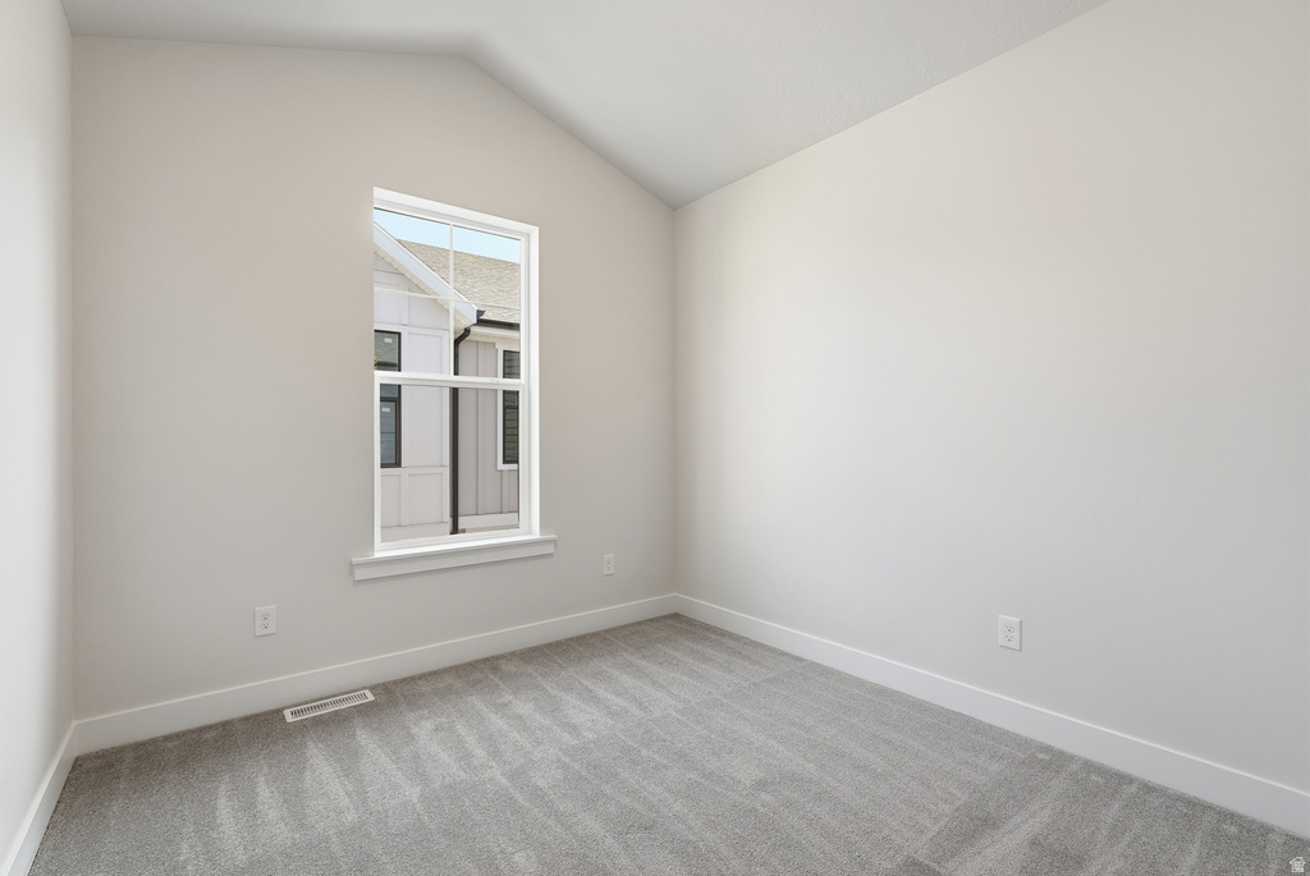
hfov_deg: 94.9
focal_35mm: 16
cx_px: 655
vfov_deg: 72.2
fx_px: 601
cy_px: 438
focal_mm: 16.5
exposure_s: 1/320
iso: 250
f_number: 10
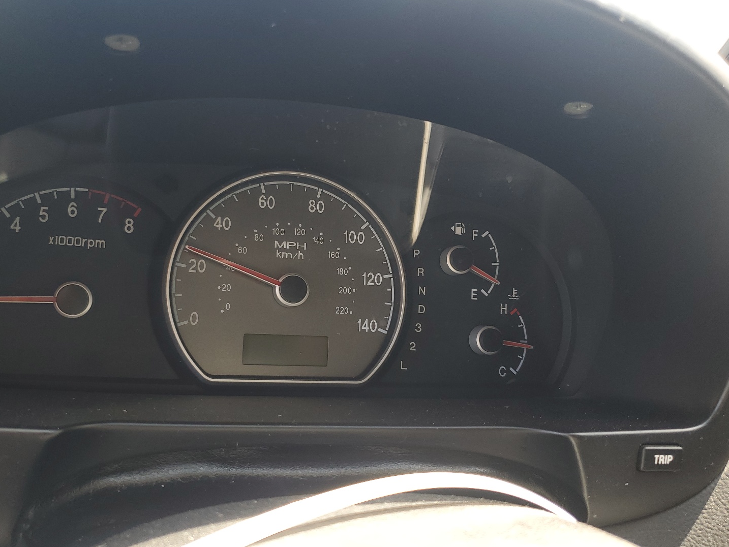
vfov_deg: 48.2
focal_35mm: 29
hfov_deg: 61.5
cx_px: 325
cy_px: 292
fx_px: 611
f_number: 1.5
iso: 50
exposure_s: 1/147
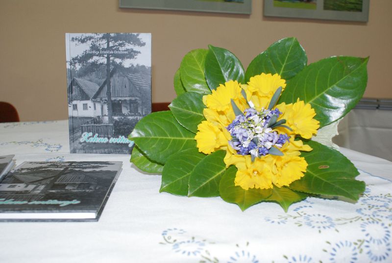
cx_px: 196
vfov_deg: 37.0
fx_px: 393
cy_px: 132
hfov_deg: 53.1
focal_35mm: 36
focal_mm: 24
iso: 400
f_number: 5.6
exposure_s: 1/60
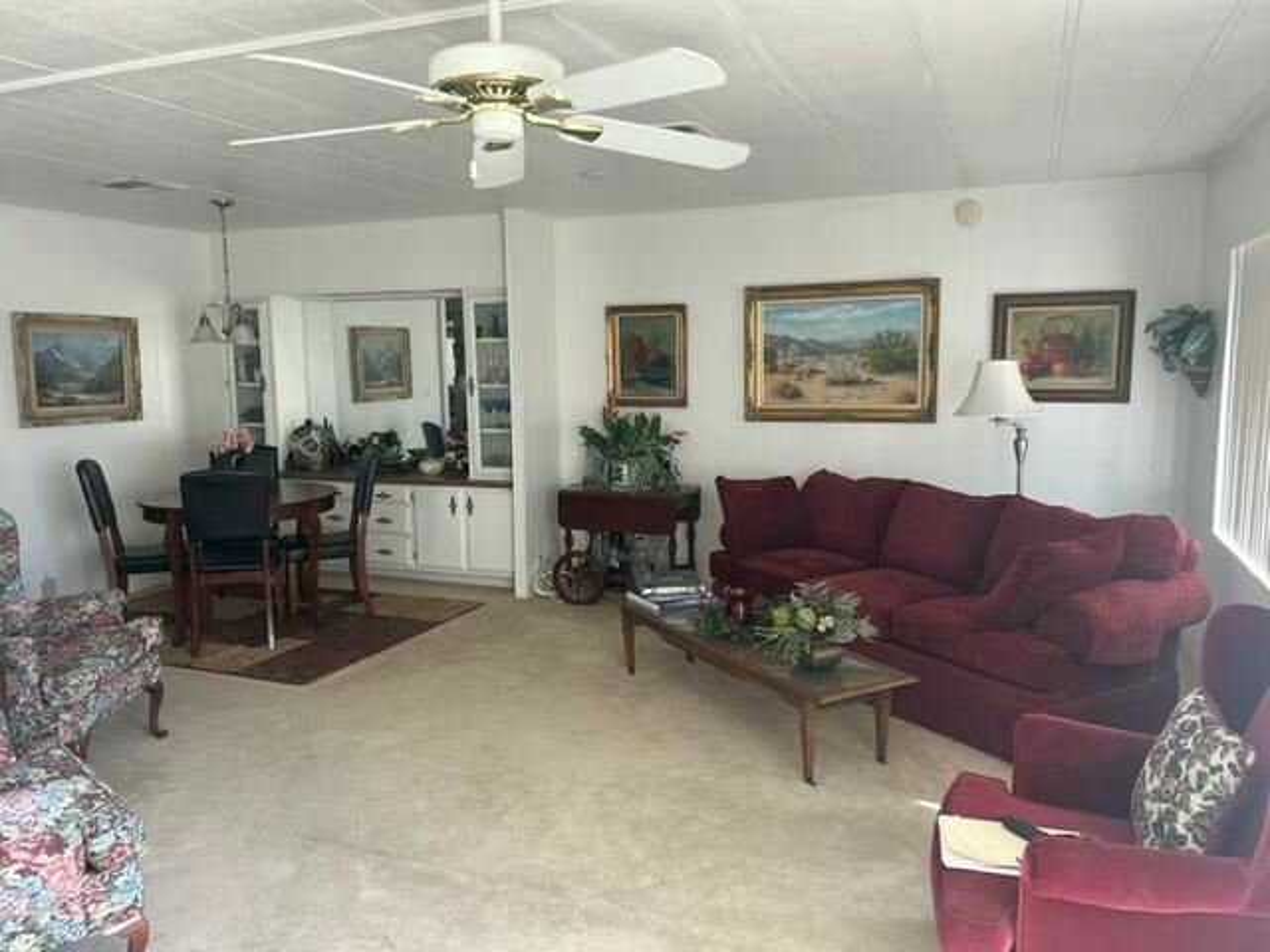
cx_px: 635
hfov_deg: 67.3
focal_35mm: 26
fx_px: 954
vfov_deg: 53.1
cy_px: 476
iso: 100
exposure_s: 1/121
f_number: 1.5
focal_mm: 5.7
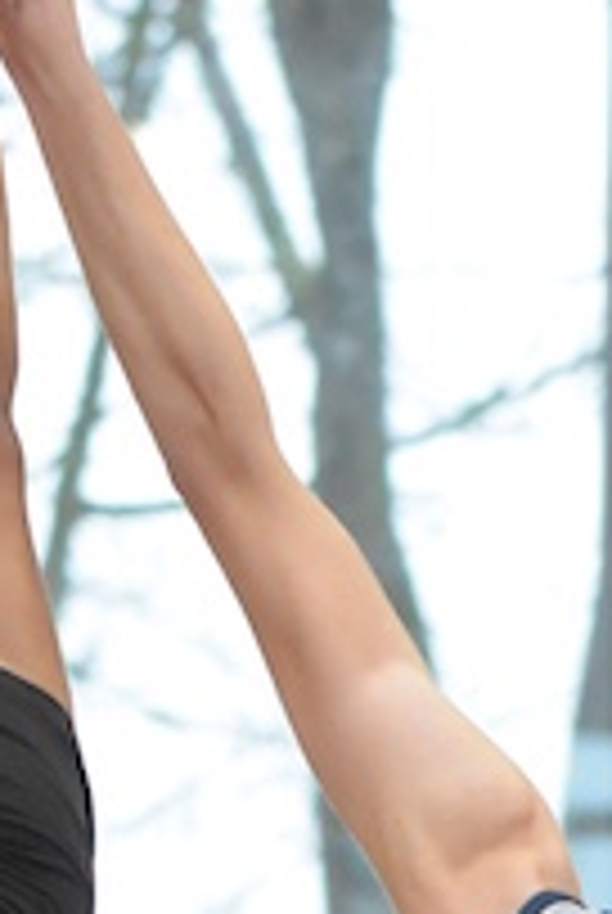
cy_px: 1540
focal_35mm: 529
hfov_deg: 2.6
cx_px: 326
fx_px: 13443
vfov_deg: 3.9
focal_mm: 70
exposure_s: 1/1000
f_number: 2.8
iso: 3200
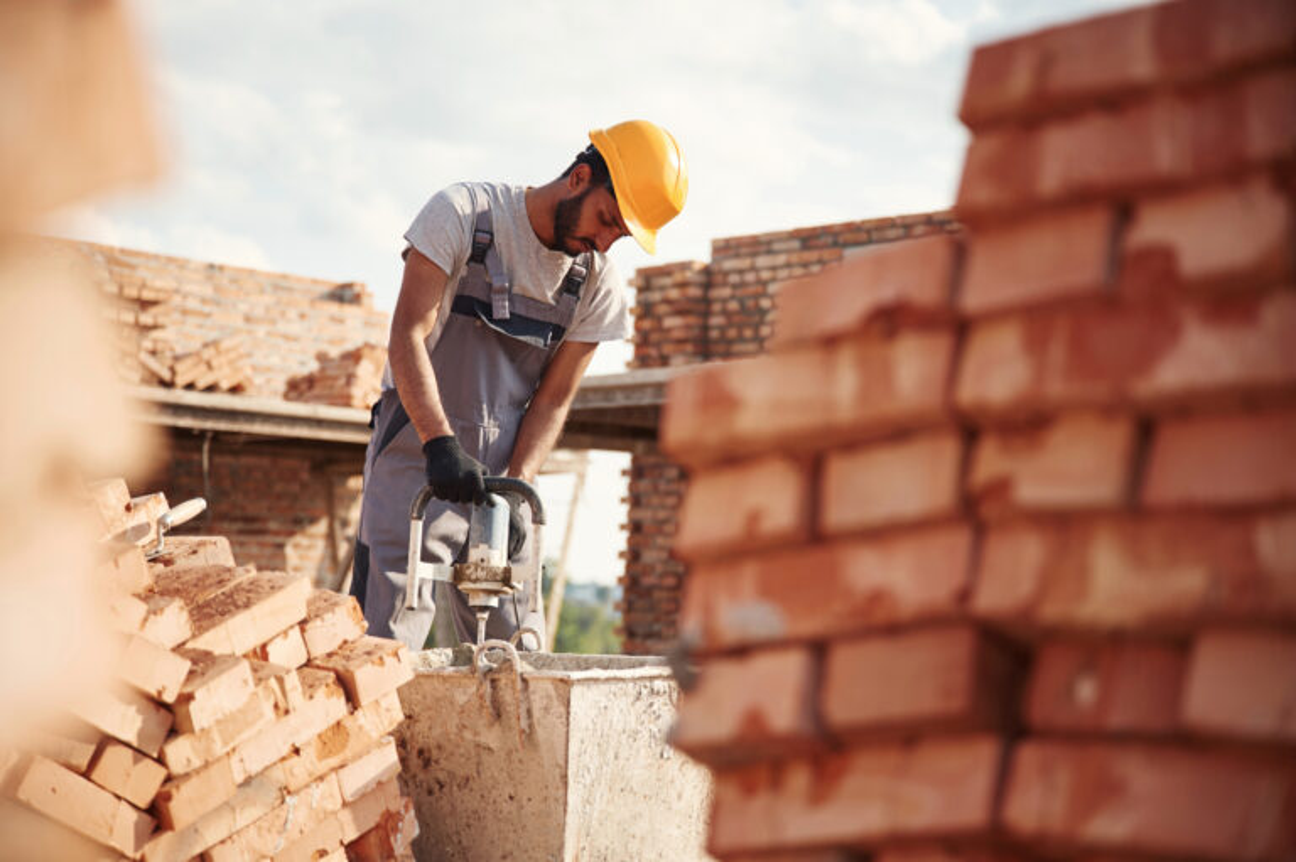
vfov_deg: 21.2
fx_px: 2302
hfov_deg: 31.4
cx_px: 648
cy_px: 431
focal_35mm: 64
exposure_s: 1/4000
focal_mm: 64
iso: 320
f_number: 2.8
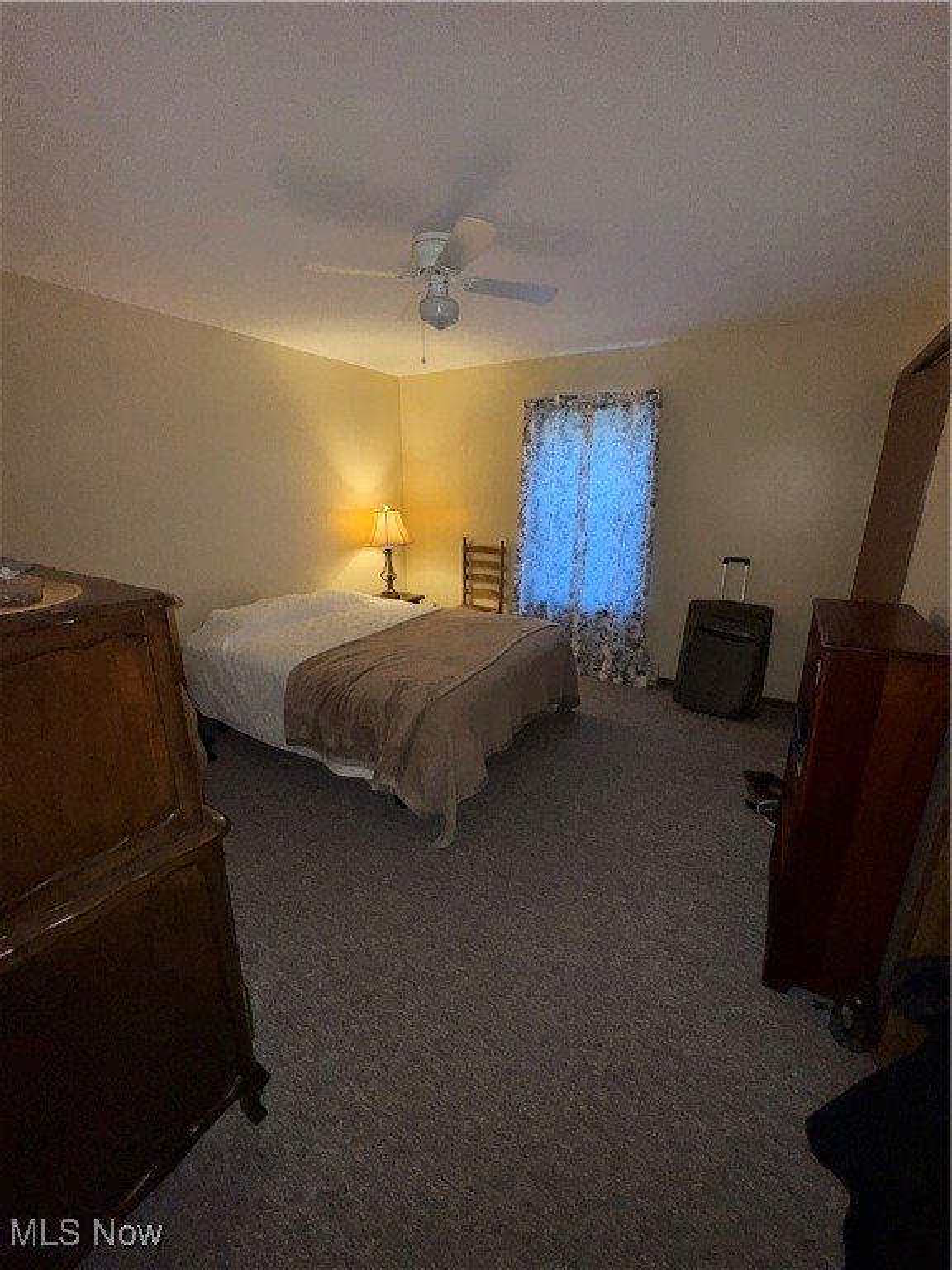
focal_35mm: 14
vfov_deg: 102.1
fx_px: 513
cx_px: 476
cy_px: 635
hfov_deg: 85.7
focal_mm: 2.22
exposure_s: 1/61
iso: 80
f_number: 2.2
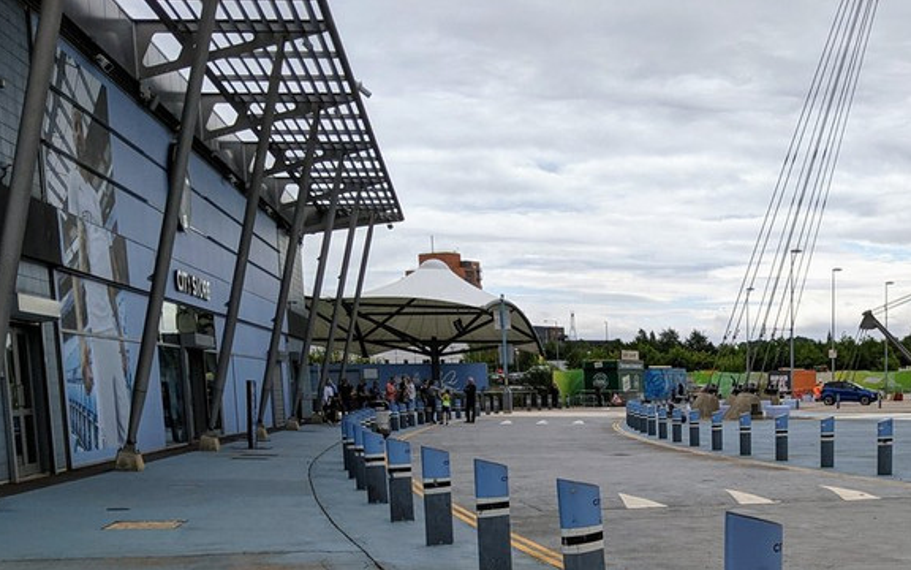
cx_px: 735
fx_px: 1316
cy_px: 621
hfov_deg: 36.8
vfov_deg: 23.0
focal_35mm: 53
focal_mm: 4.44
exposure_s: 1/2347
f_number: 1.8
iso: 57
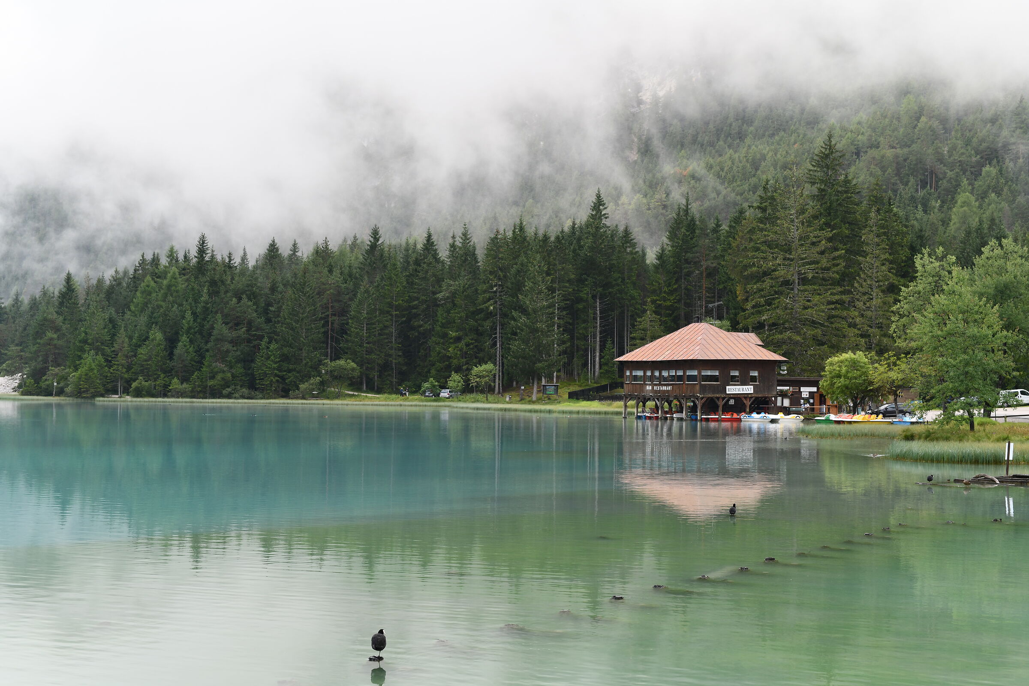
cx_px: 514
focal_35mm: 50
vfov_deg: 27.0
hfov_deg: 39.6
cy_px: 343
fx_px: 1429
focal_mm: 50
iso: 250
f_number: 5.6
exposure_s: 1/320
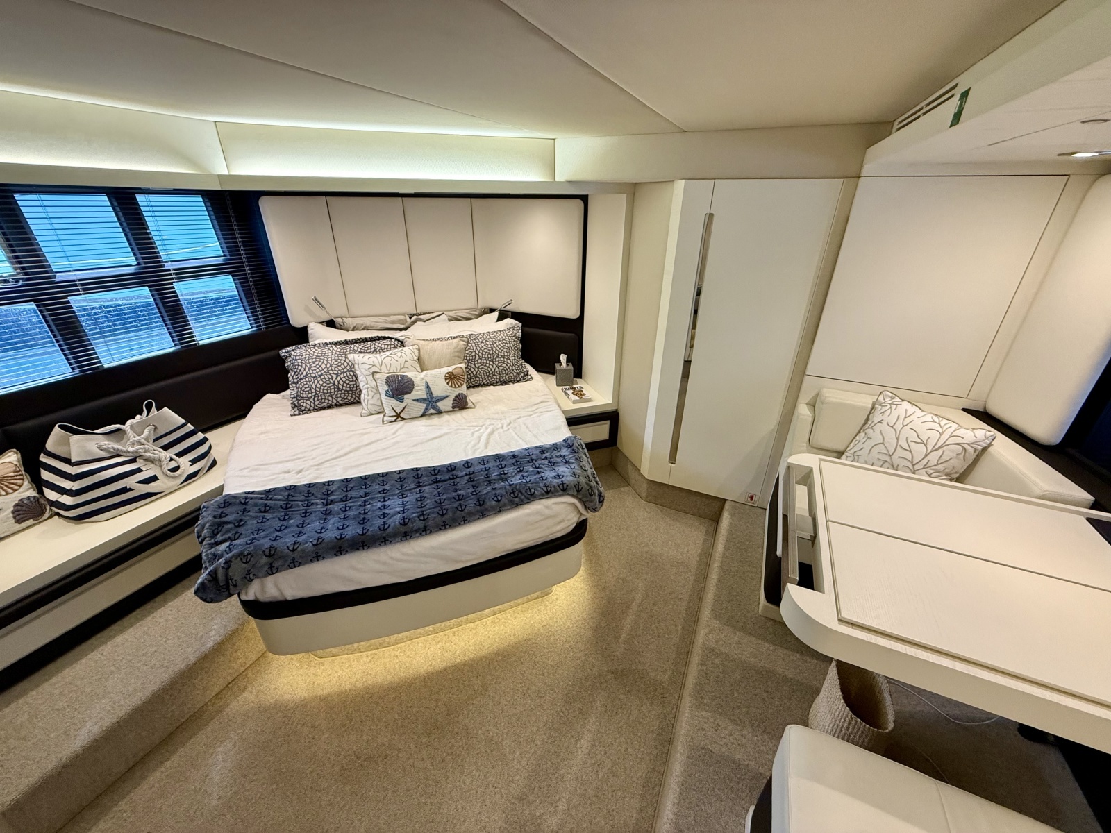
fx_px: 449
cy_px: 416
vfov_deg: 85.7
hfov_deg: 102.1
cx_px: 556
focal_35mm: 14
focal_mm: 2.22
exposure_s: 1/100
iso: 250
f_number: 2.2
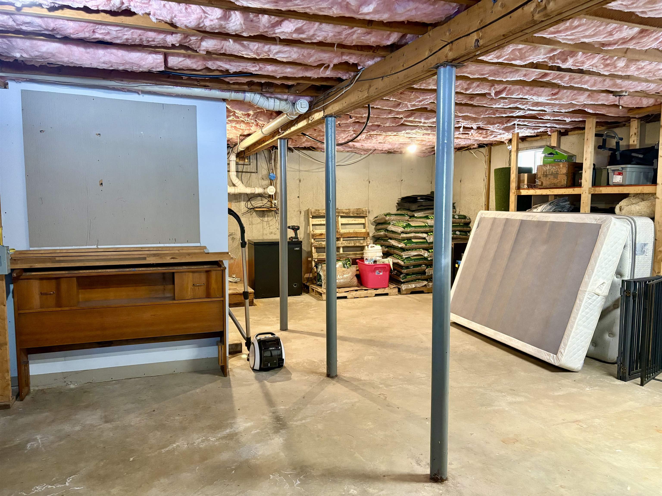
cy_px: 248
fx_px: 497
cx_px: 331
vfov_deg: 53.1
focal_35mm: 26
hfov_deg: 67.3
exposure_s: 1/60
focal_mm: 5.96
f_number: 1.6
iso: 400
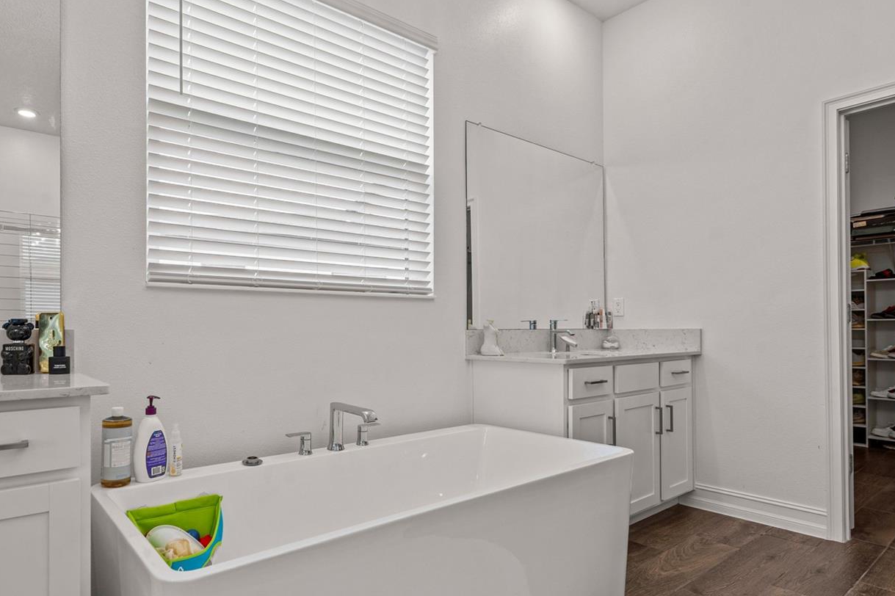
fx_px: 522
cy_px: 330
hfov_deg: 80.6
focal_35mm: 21
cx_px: 377
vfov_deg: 59.3
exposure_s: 1/8
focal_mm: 16
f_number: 8
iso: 250
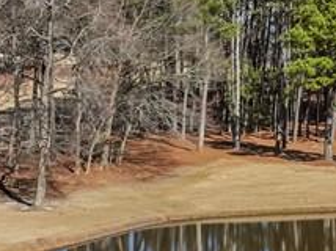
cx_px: 509
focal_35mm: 115
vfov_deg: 12.7
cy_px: 15
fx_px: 1115
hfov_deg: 15.7
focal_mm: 12.29
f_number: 8
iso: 200
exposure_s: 1/640
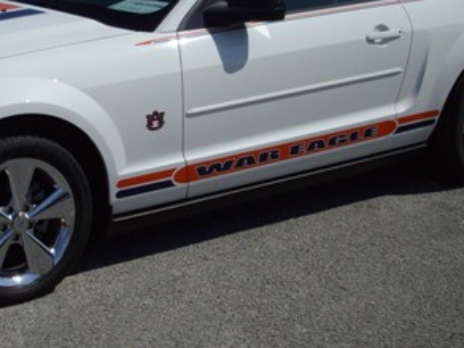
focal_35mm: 81
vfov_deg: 18.2
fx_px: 1086
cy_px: 140
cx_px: 145
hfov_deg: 24.0
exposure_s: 1/1000
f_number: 5.6
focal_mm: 6.2
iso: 80
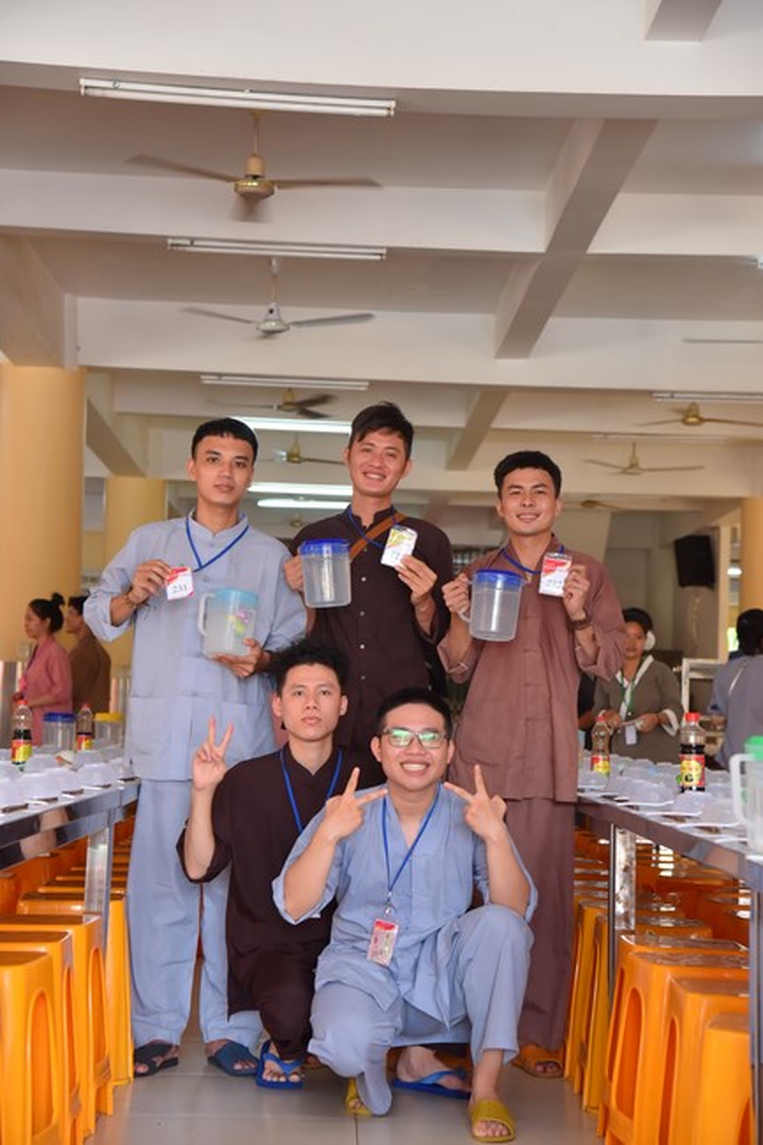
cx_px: 382
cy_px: 572
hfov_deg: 19.4
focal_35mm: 70
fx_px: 2226
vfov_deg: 28.9
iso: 800
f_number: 5.6
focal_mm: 70
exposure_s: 1/100
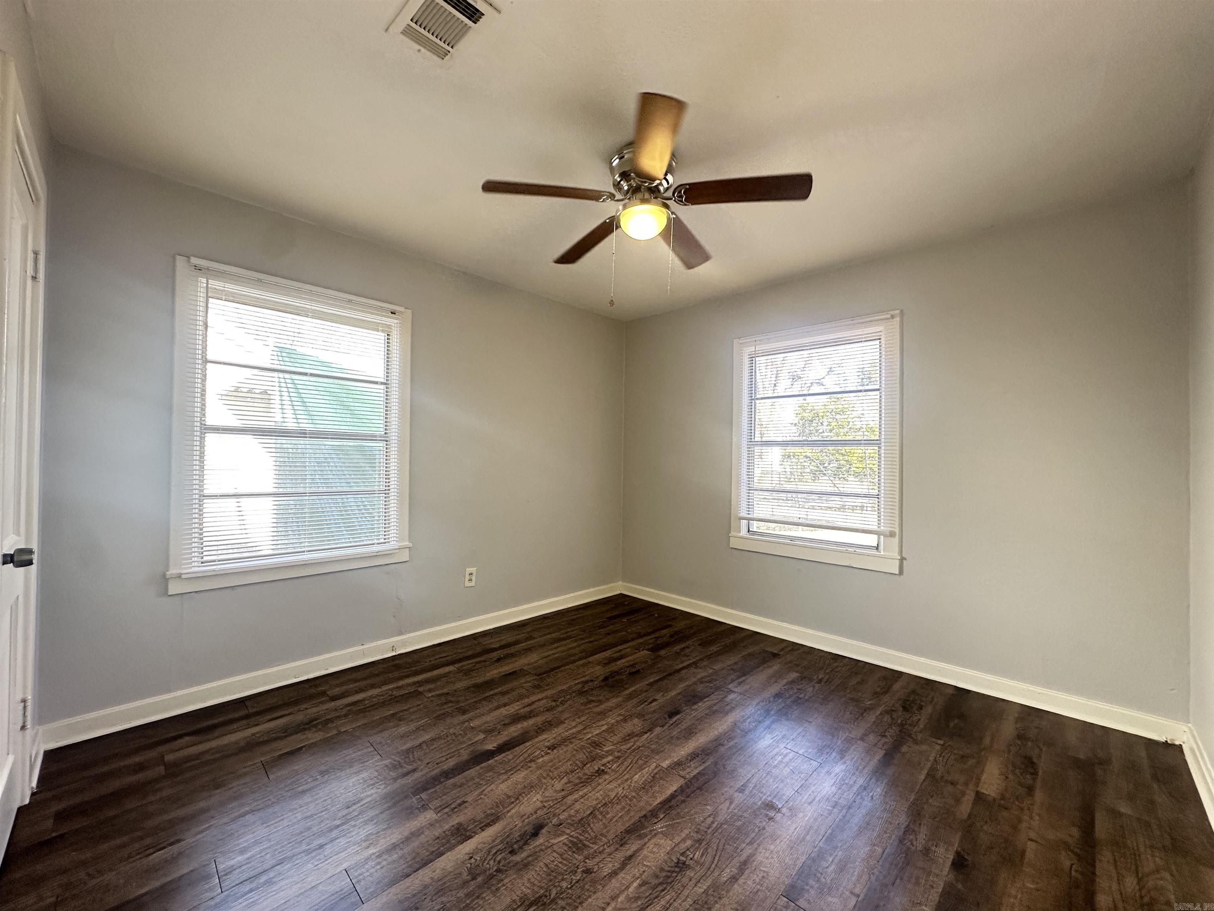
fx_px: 491
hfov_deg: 102.1
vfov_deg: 85.7
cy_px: 456
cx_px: 607
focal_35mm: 14
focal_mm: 2.22
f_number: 2.2
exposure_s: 1/60
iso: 200
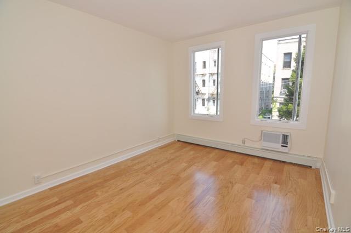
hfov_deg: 95.1
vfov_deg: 71.9
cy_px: 116
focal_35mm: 16
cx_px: 176
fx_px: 161
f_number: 5.6
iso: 220
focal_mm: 11
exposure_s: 1/125
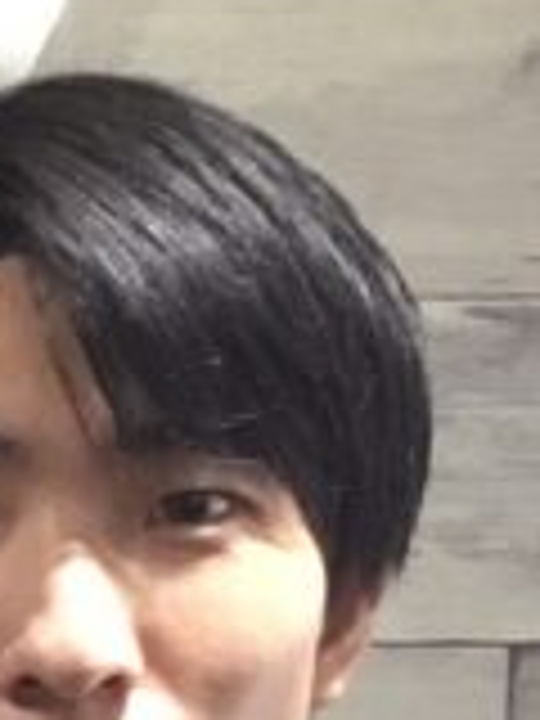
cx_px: -968
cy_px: 1166
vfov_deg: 9.6
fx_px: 4139
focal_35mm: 199
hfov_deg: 6.9
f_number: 2.4
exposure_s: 1/30
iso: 125
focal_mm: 3.3
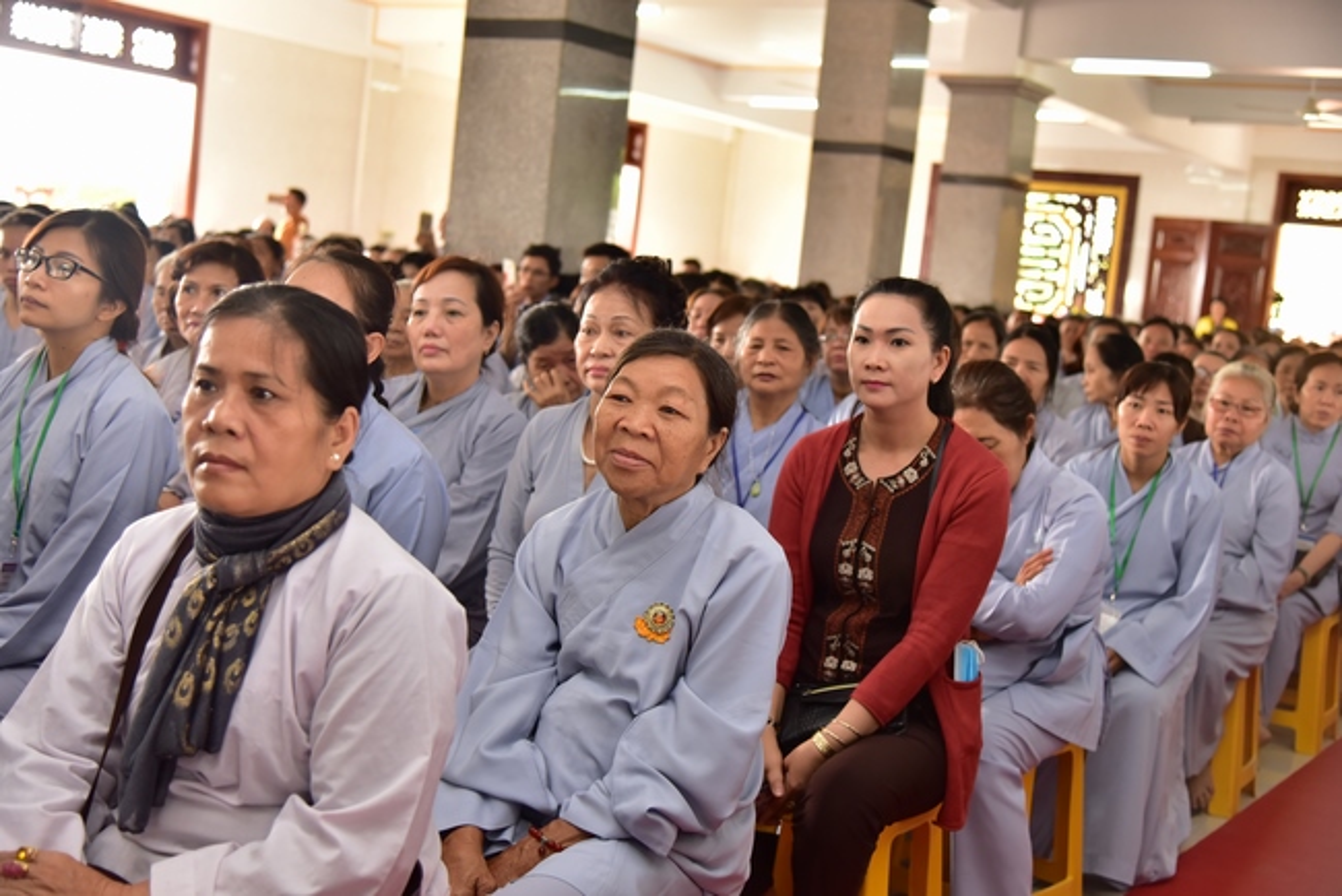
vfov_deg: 28.1
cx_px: 671
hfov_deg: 41.1
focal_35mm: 48
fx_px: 1790
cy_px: 448
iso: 640
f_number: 4
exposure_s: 1/60
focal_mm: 48
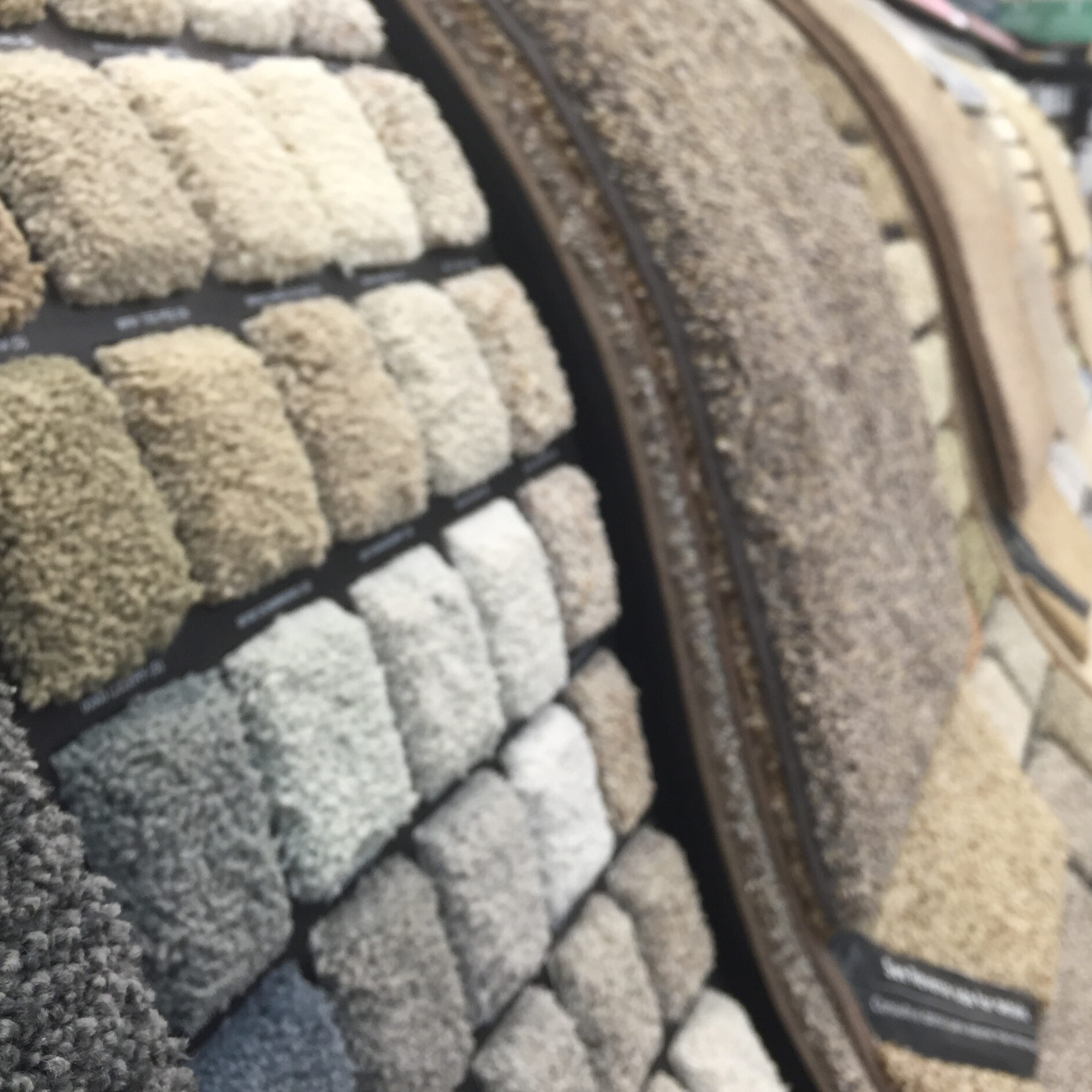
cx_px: 730
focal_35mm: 35
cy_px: 533
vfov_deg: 47.2
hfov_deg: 46.5
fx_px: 1249
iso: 64
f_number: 2.2
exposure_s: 1/30
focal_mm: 4.15
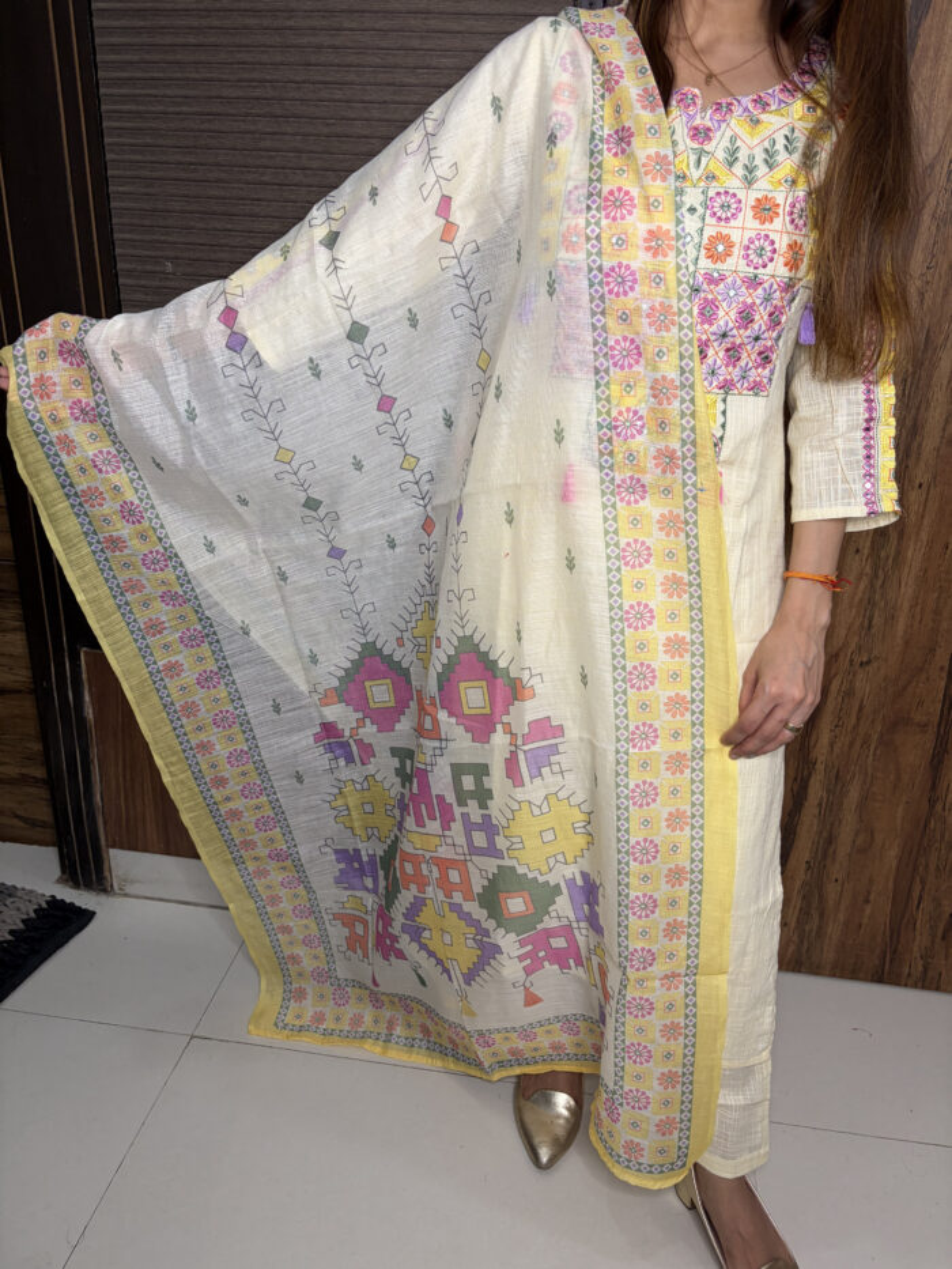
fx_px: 953
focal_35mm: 26
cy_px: 634
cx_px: 476
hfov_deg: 53.1
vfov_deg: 67.3
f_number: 1.6
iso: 125
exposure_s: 1/100
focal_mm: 5.96
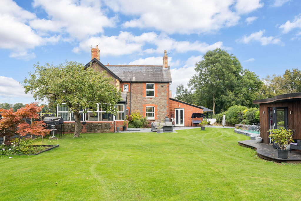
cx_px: 150
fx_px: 259
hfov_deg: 60.3
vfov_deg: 42.3
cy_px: 100
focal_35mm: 31
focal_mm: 31
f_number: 8
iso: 640
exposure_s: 1/200
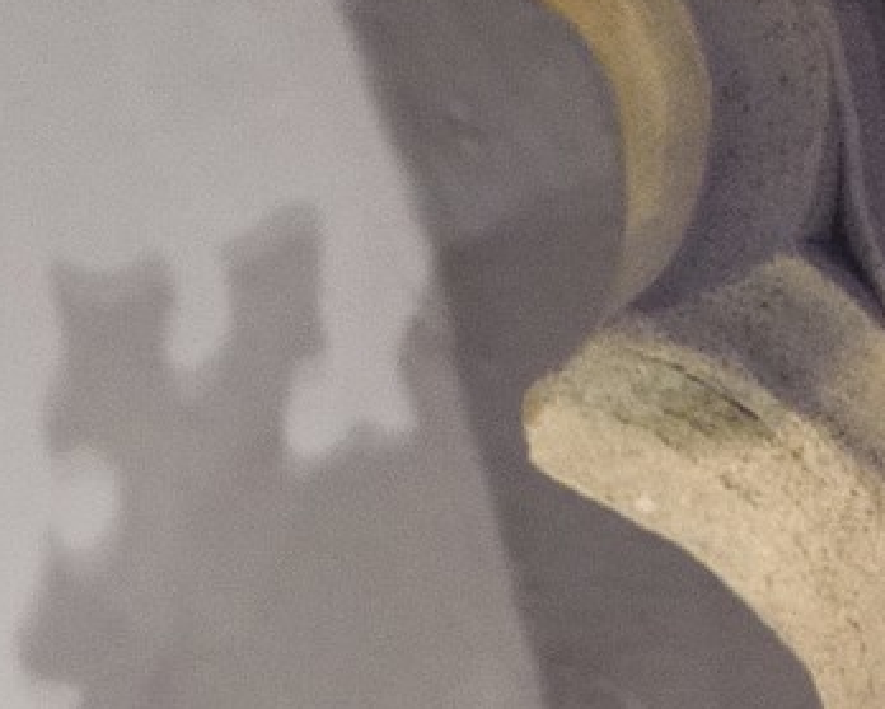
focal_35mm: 1293
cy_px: 2381
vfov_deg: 1.2
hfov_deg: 1.5
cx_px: -946
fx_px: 33896
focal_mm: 200
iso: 1600
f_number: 6.3
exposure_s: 1/50
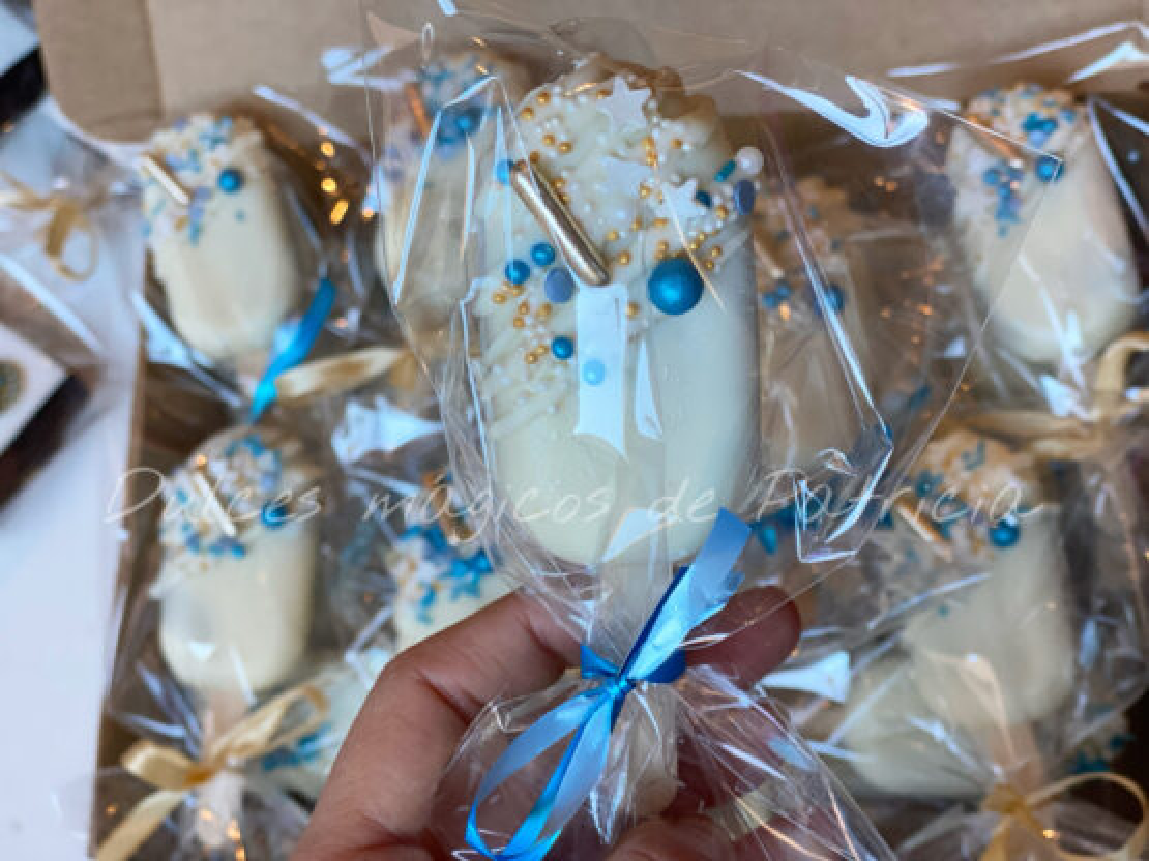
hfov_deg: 36.8
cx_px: 574
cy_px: 430
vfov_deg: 28.0
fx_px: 1726
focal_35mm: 52
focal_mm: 6
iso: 200
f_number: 2
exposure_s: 1/100
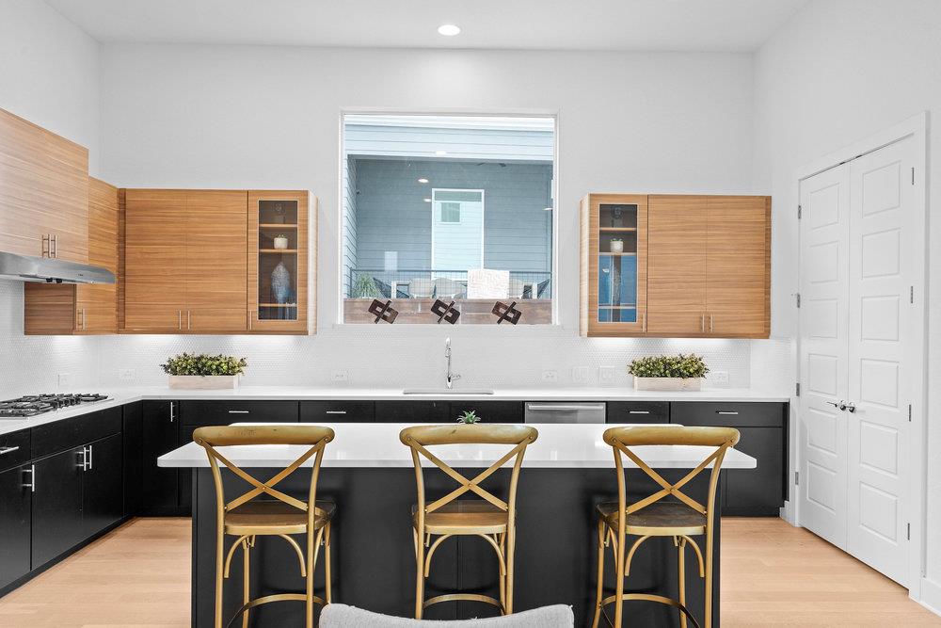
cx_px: 470
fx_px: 680
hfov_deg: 69.4
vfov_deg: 49.6
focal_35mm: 26
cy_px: 314
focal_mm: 26
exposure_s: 1/4
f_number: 8
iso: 320
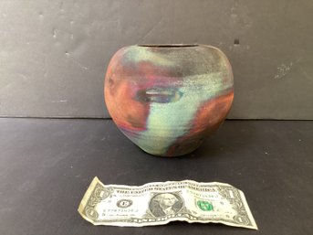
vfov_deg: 45.4
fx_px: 280
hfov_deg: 58.4
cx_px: 156
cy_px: 118
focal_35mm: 31
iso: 320
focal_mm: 3.3
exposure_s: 1/25
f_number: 2.4
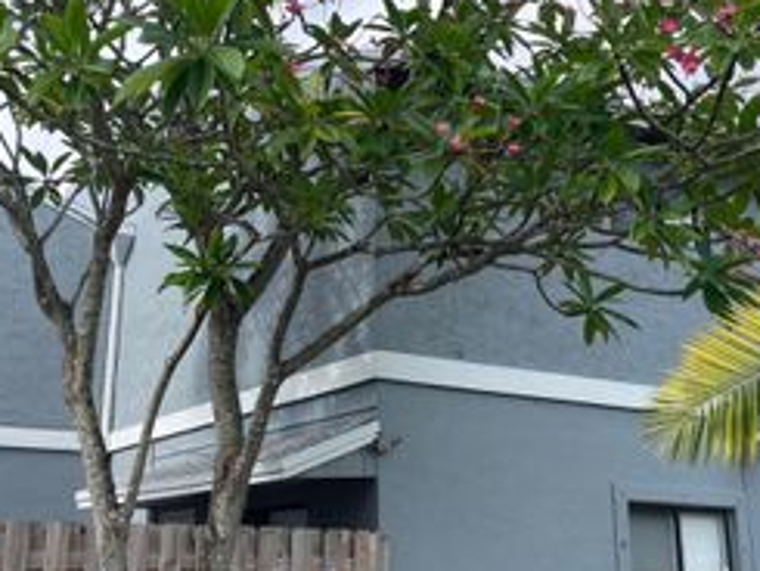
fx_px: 1164
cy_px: 247
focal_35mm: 53
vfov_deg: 27.5
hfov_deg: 36.1
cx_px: 341
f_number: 1.6
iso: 32
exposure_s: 1/1261
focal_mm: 4.2
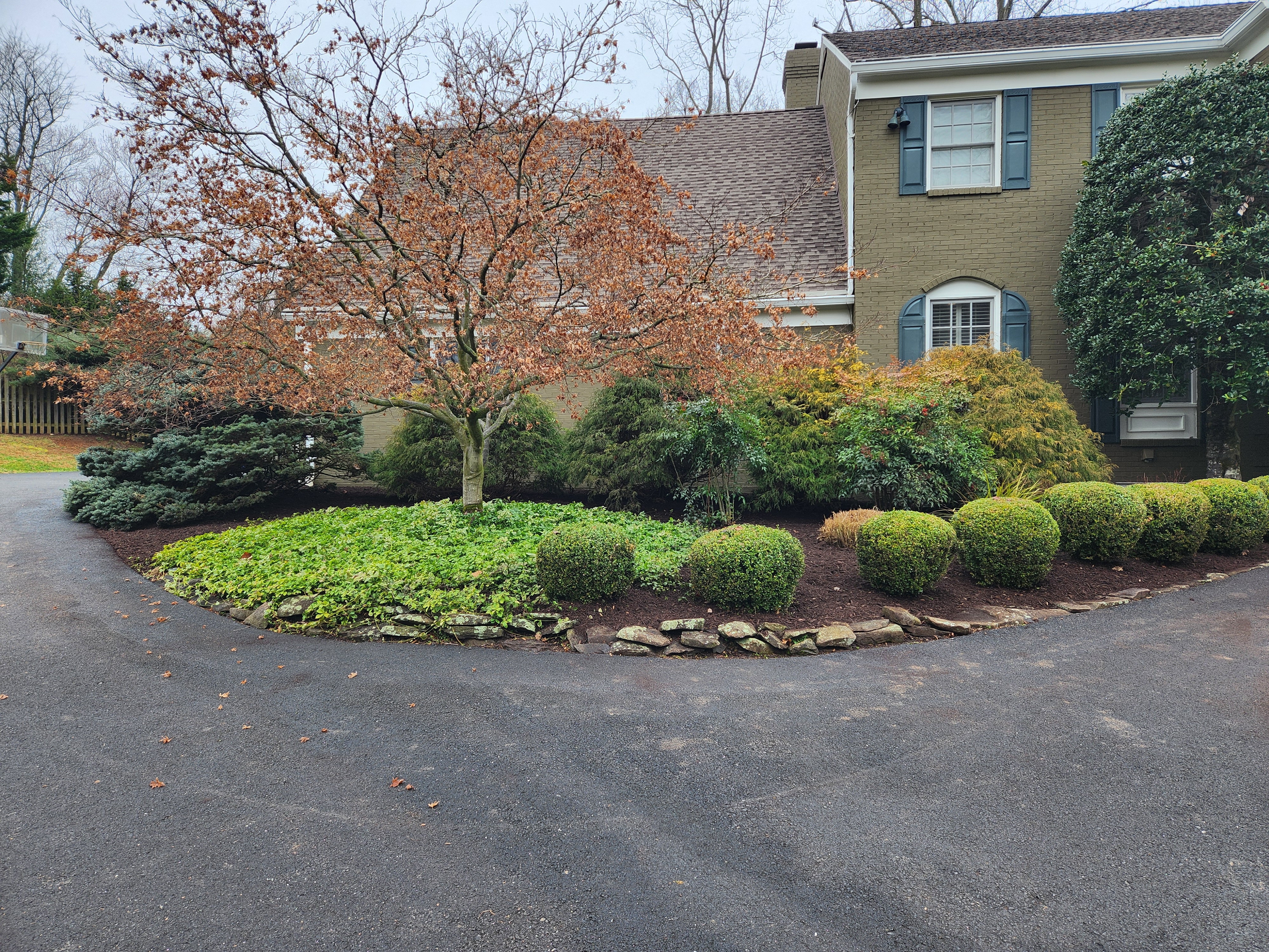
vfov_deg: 58.9
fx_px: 843
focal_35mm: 23
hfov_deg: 73.9
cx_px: 634
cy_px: 476
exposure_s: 1/259
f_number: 1.8
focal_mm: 5.4
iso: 20
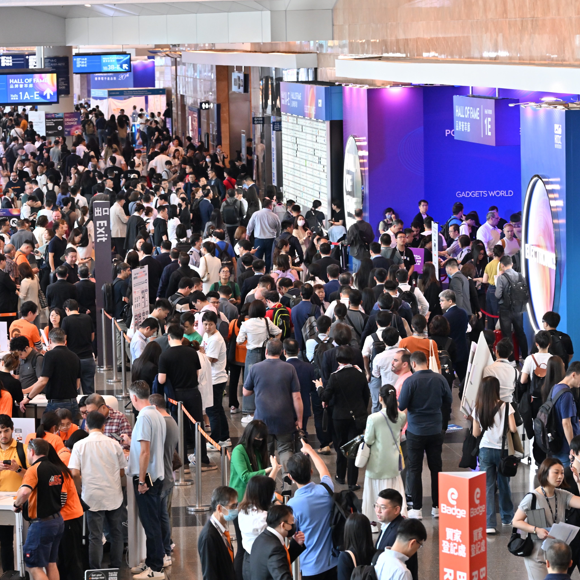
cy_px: 289
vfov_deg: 13.6
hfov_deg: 13.6
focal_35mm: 128
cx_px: 187
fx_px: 2426
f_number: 5.6
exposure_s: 1/200
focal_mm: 100
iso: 2000
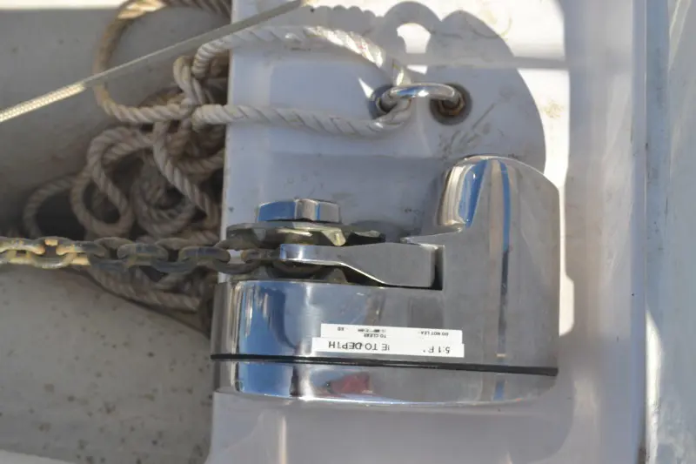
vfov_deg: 20.6
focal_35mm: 66
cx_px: 348
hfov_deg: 30.5
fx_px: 1276
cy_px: 232
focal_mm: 44
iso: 100
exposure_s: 1/250
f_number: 8
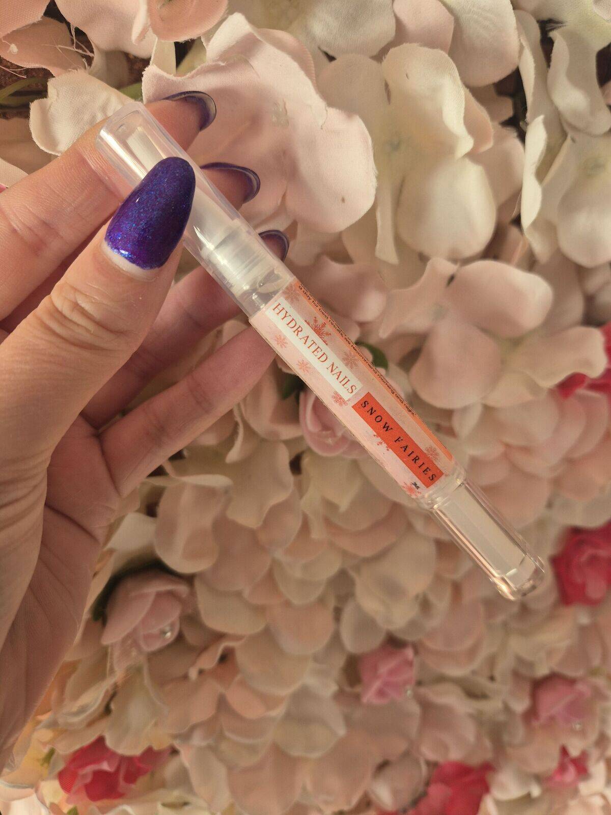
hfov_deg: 58.9
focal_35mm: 23
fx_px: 541
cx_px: 306
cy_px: 408
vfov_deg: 73.9
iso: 40
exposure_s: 1/100
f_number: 1.8
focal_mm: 5.4
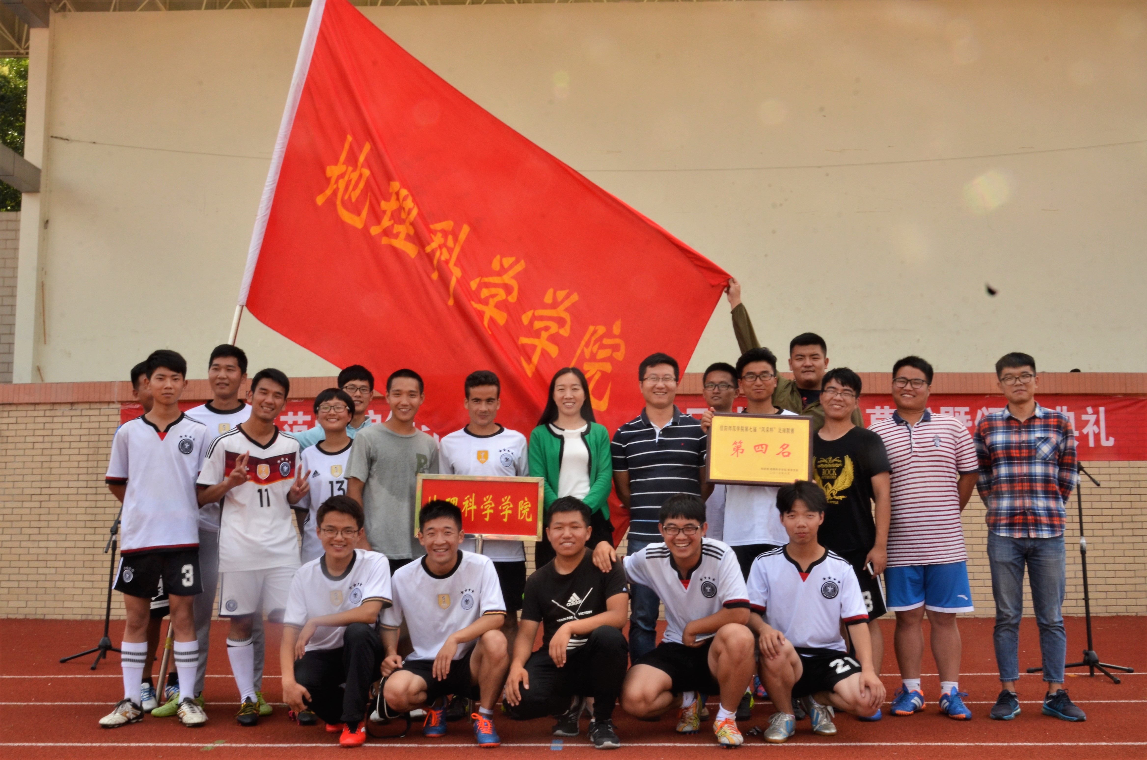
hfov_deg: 53.2
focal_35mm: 36
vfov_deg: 36.7
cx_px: 574
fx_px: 1145
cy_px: 380
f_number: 20
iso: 320
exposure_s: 1/60
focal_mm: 24
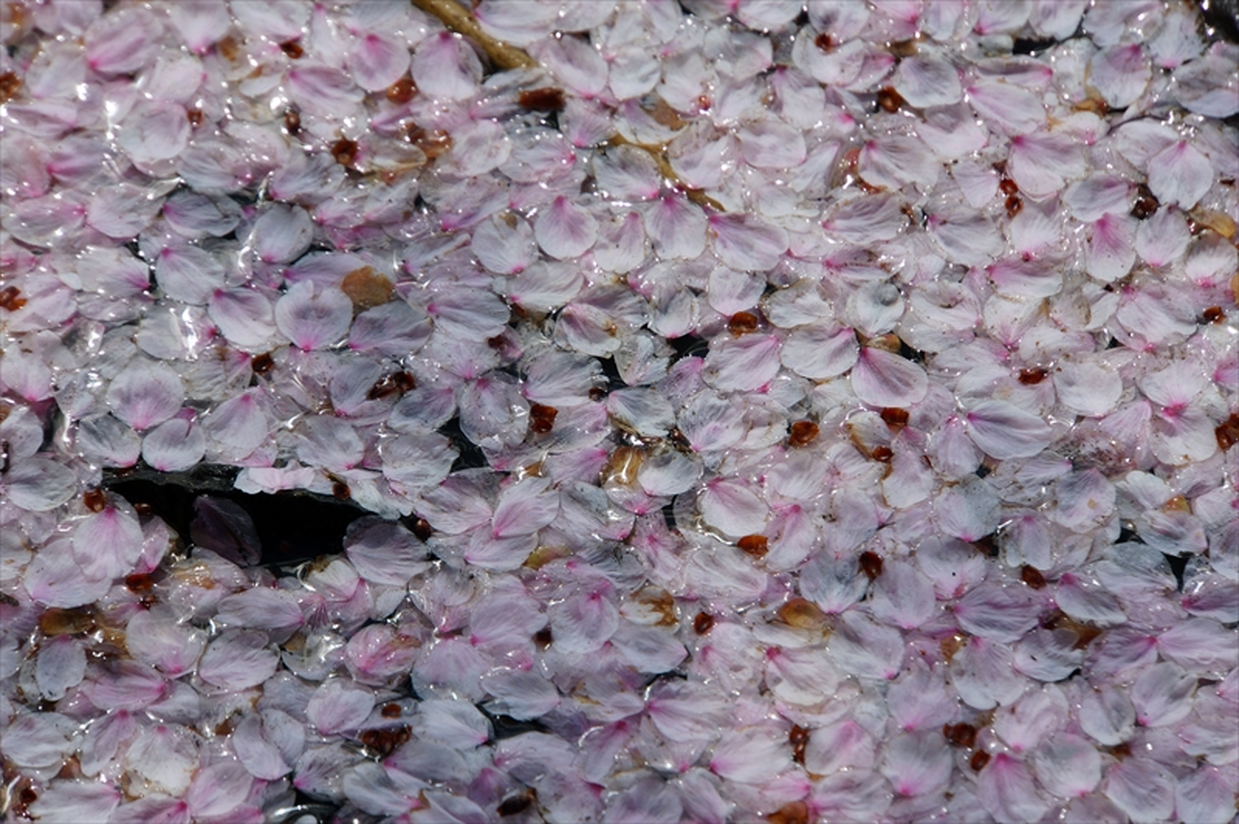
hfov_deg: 6.9
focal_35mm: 300
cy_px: 412
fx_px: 10316
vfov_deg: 4.6
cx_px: 620
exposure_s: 1/400
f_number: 8
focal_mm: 200
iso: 100
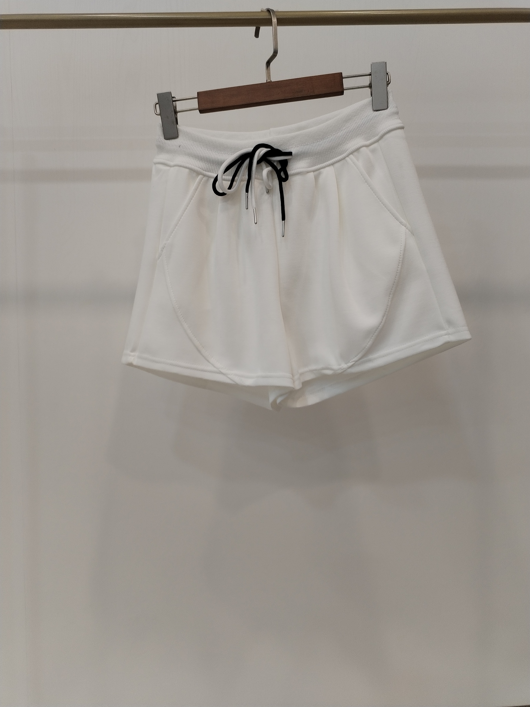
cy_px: 354
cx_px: 265
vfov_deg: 61.7
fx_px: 592
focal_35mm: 29
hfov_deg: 48.2
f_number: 1.8
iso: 151
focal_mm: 4.75
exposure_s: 1/60
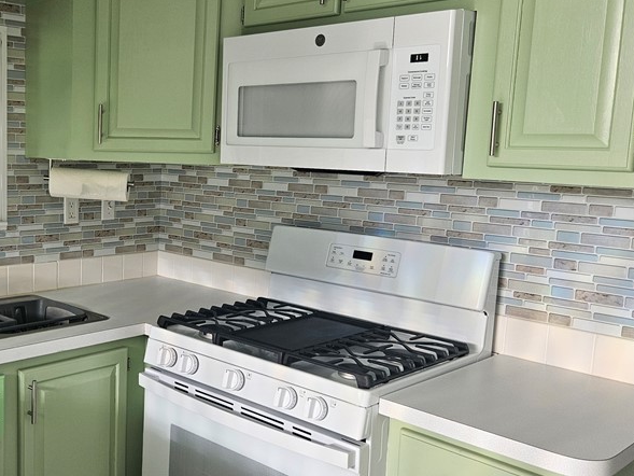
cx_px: 133
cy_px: 235
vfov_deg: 36.0
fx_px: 733
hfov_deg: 44.7
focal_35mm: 40
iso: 80
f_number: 1.8
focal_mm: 5.4
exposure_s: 1/207
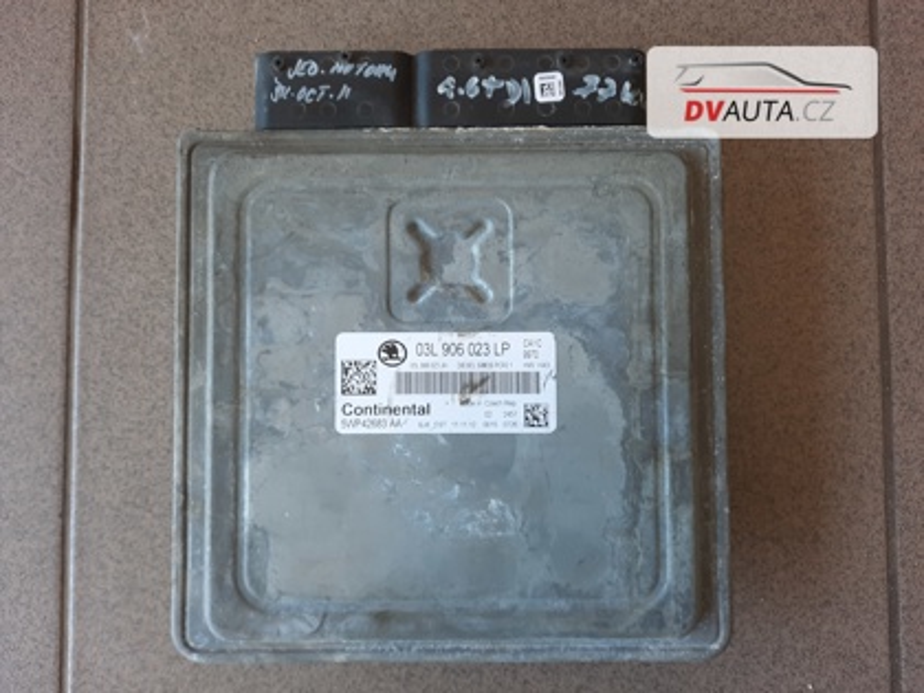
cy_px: 346
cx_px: 462
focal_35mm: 25
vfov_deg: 54.9
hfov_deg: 69.4
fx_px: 667
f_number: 2
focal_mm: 4.6
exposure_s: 1/50
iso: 100
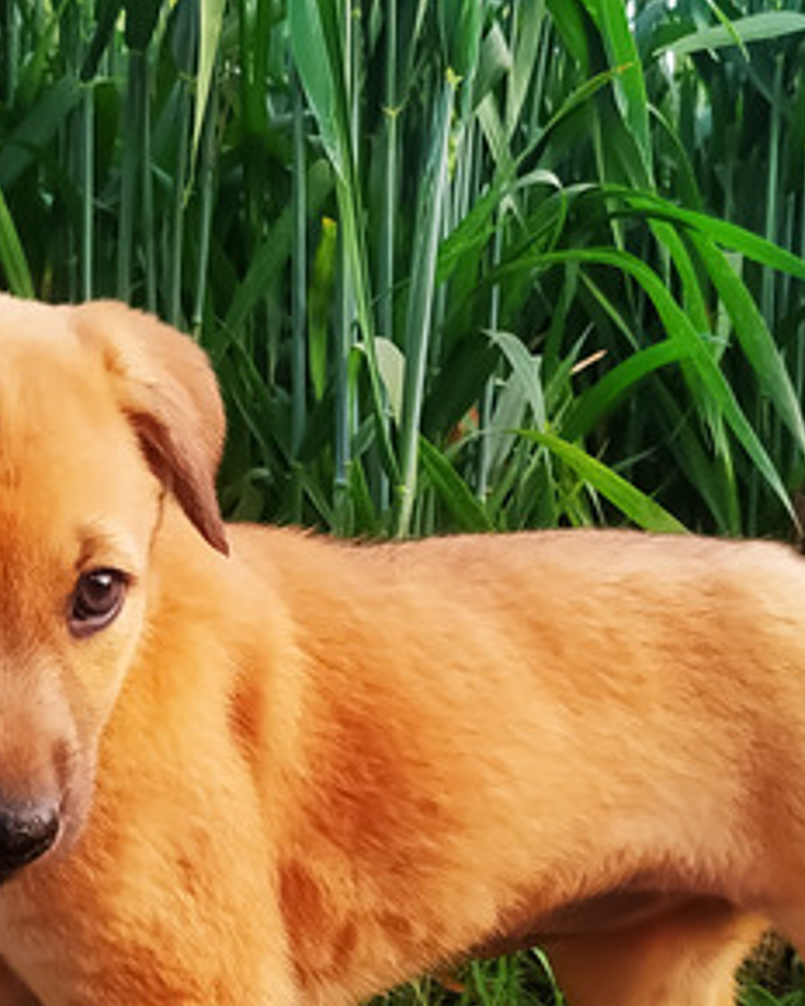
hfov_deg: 24.2
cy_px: 720
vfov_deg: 29.7
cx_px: 330
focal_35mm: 63
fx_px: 1876
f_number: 1.9
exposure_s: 1/190
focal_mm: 3.94
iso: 250
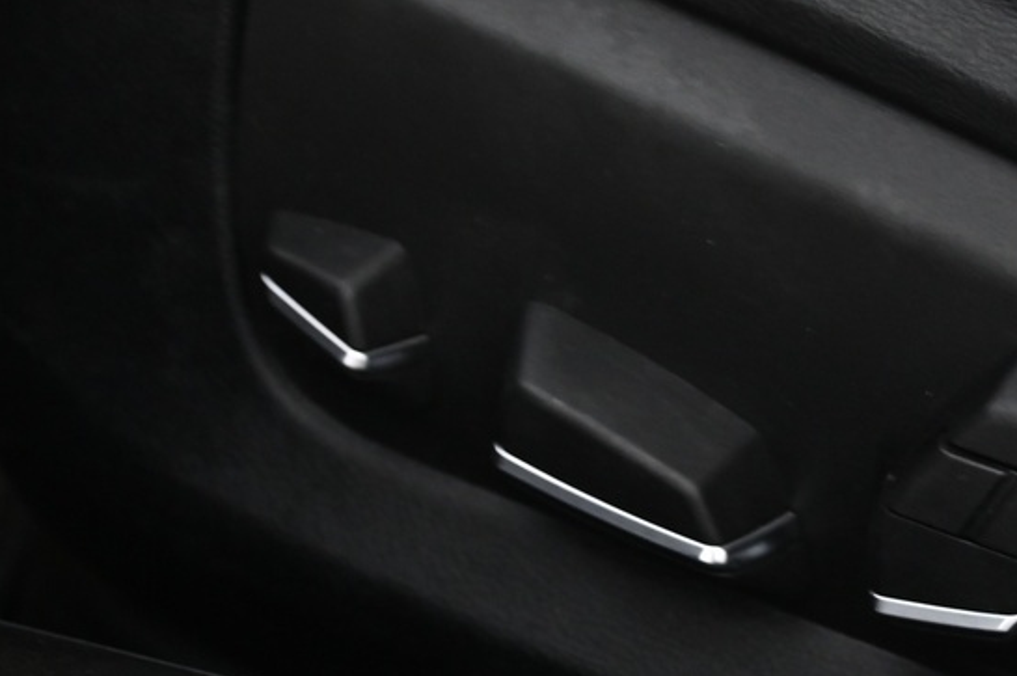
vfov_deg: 6.1
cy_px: 348
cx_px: 853
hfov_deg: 9.2
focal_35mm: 223
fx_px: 6294
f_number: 4
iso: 2000
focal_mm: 75
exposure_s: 1/13
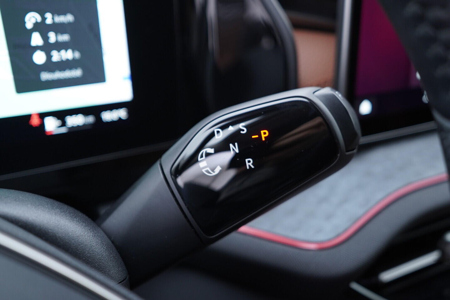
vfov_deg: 36.9
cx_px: 225
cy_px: 150
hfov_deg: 53.1
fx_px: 450
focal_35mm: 36
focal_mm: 24
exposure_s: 1/40
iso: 250
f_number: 2.8
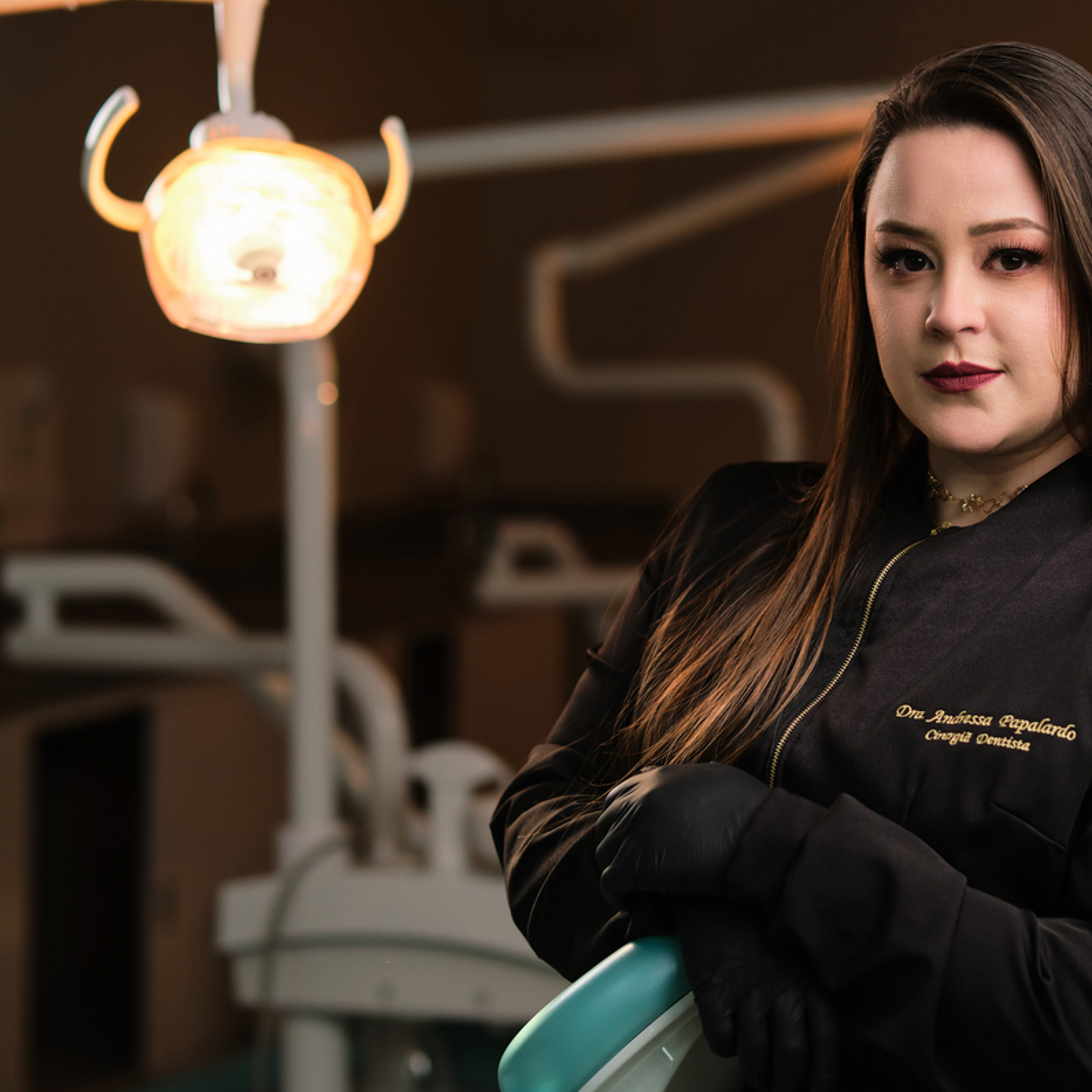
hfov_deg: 18.1
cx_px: 708
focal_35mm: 96
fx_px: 3426
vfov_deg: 18.1
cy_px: 547
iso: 200
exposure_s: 1/125
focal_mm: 50
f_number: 2
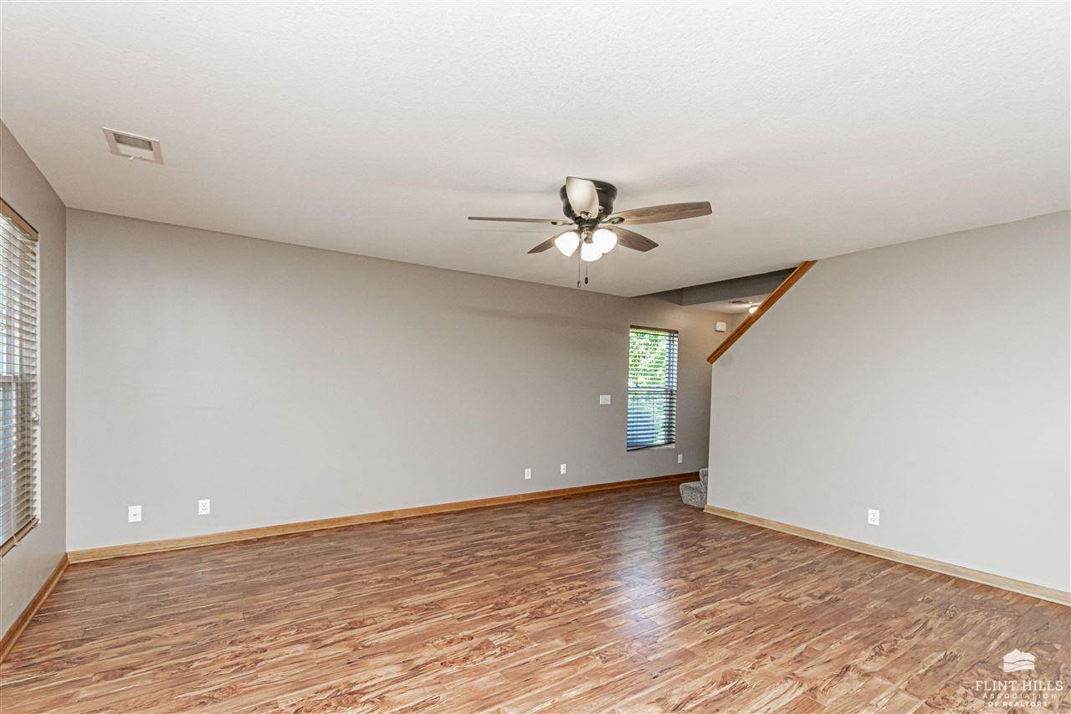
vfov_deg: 77.3
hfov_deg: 100.4
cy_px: 357
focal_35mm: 15
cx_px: 536
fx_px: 446
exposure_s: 1/60
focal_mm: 10
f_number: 10
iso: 1400
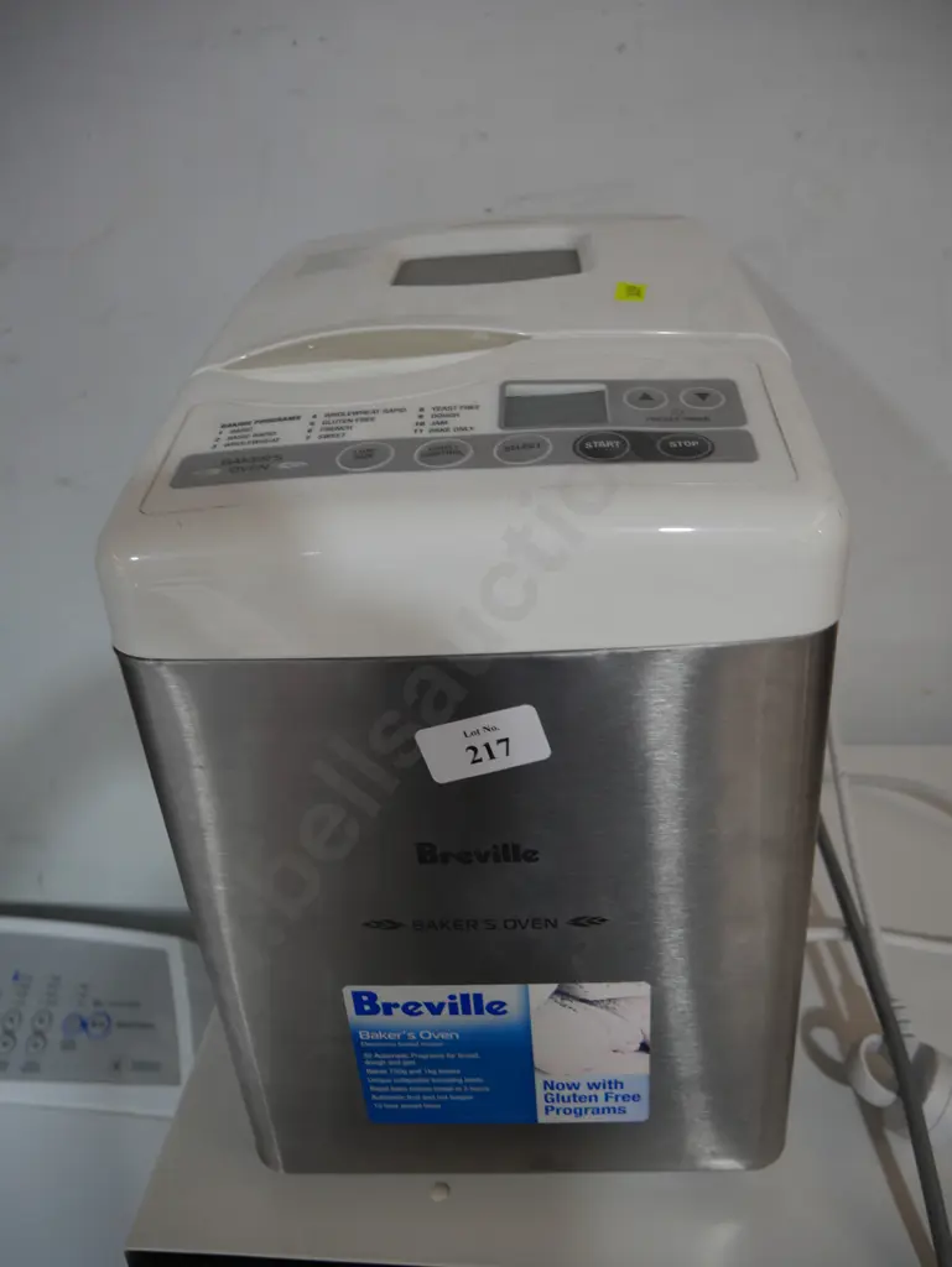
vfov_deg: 63.4
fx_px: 1026
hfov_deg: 49.8
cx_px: 476
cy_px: 634
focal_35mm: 28
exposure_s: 1/60
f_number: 3.5
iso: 250
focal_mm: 14
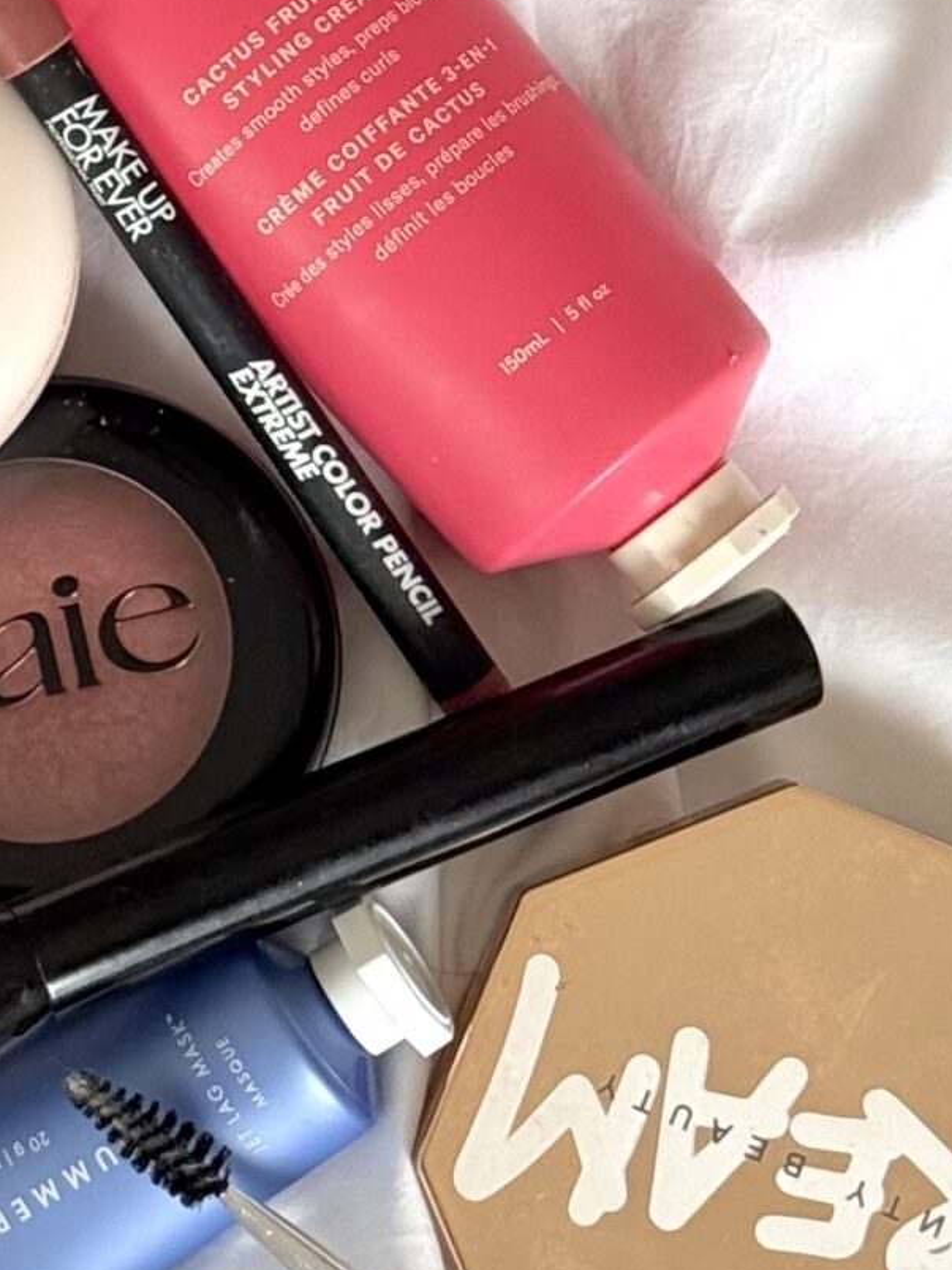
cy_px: 204
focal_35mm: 153
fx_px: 5612
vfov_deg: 12.8
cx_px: -508
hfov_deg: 9.4
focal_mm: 6.76
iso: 250
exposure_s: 1/60
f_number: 1.78
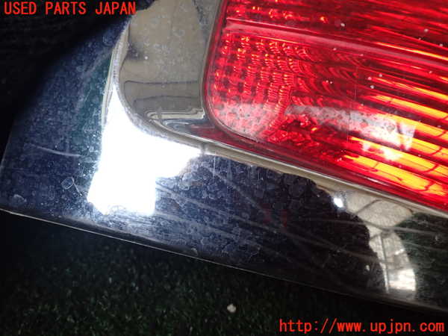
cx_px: 224
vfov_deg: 46.8
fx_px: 388
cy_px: 168
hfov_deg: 60.0
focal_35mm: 30
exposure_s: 1/60
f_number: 3.2
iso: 100
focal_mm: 5.4
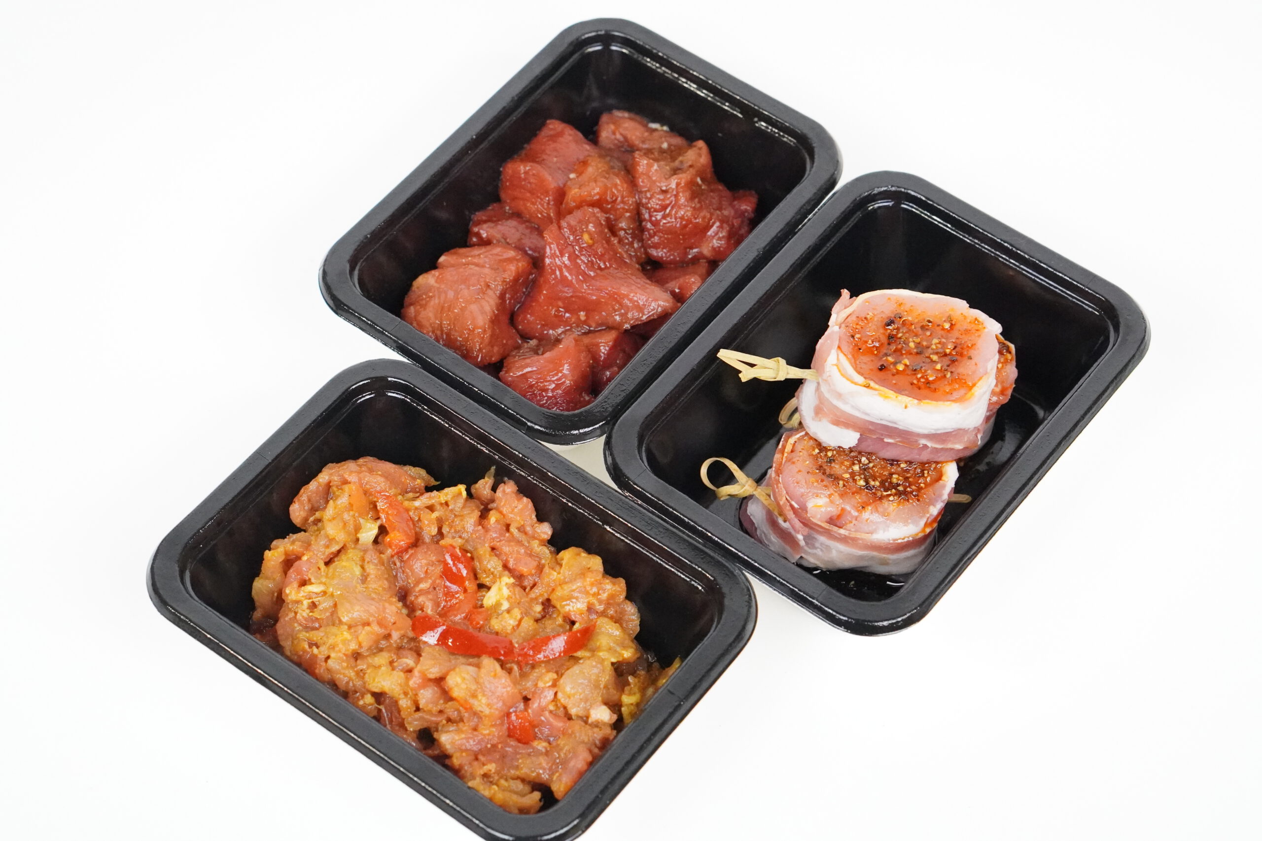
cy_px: 420
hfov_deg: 27.0
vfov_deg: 18.2
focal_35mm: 75
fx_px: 2629
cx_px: 631
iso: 8000
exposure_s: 1/200
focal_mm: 50
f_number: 5.6
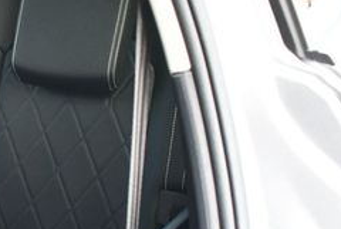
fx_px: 911
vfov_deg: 14.3
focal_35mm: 96
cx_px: -107
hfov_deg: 19.5
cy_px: 141
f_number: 3.5
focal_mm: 18
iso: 900
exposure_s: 1/125
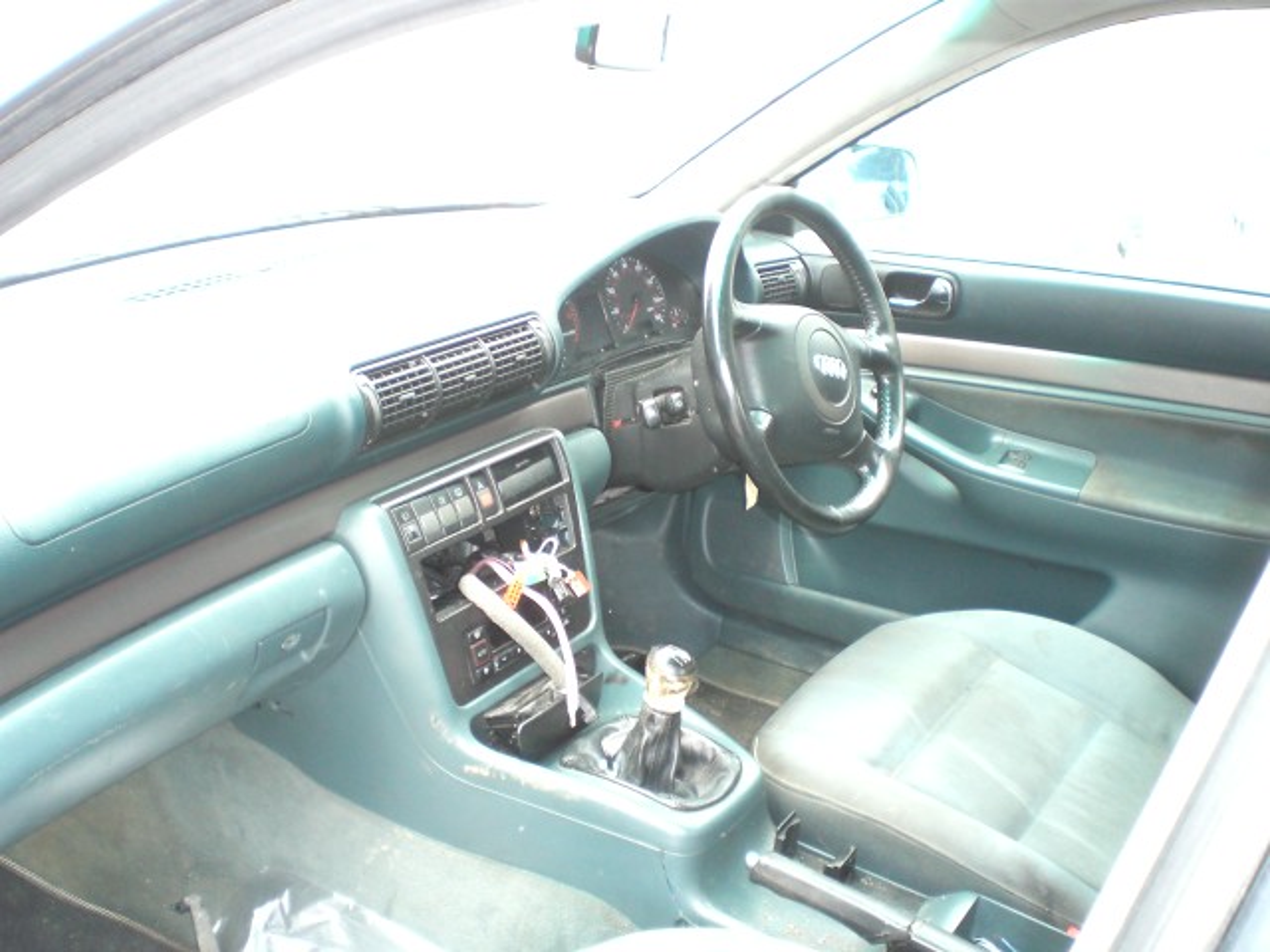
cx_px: 635
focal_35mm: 38
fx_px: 1394
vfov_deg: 37.7
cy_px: 476
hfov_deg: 49.0
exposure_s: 1/80
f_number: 3.1
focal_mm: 6.3
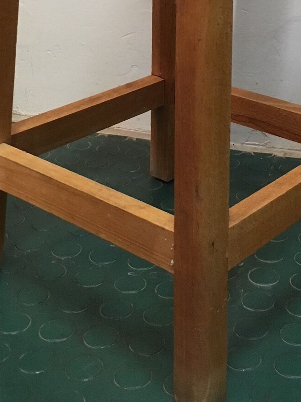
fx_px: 777
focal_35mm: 67
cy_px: -7
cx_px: 206
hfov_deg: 21.8
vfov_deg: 27.2
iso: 250
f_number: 2.2
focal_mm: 4.15
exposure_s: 1/33
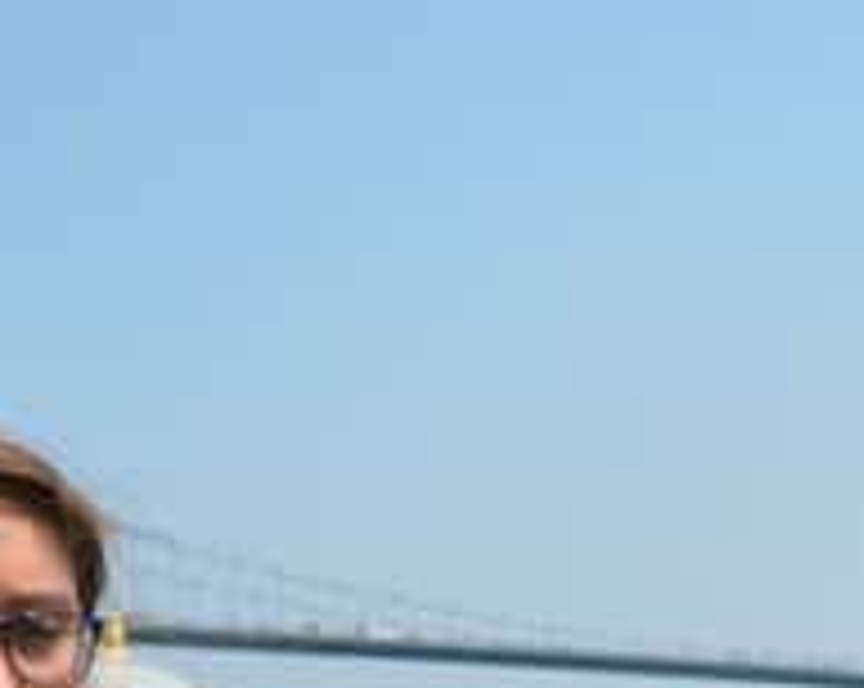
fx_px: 3002
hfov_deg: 16.2
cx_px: 788
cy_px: 780
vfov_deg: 12.8
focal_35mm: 118
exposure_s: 1/250
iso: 100
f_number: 8
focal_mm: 25
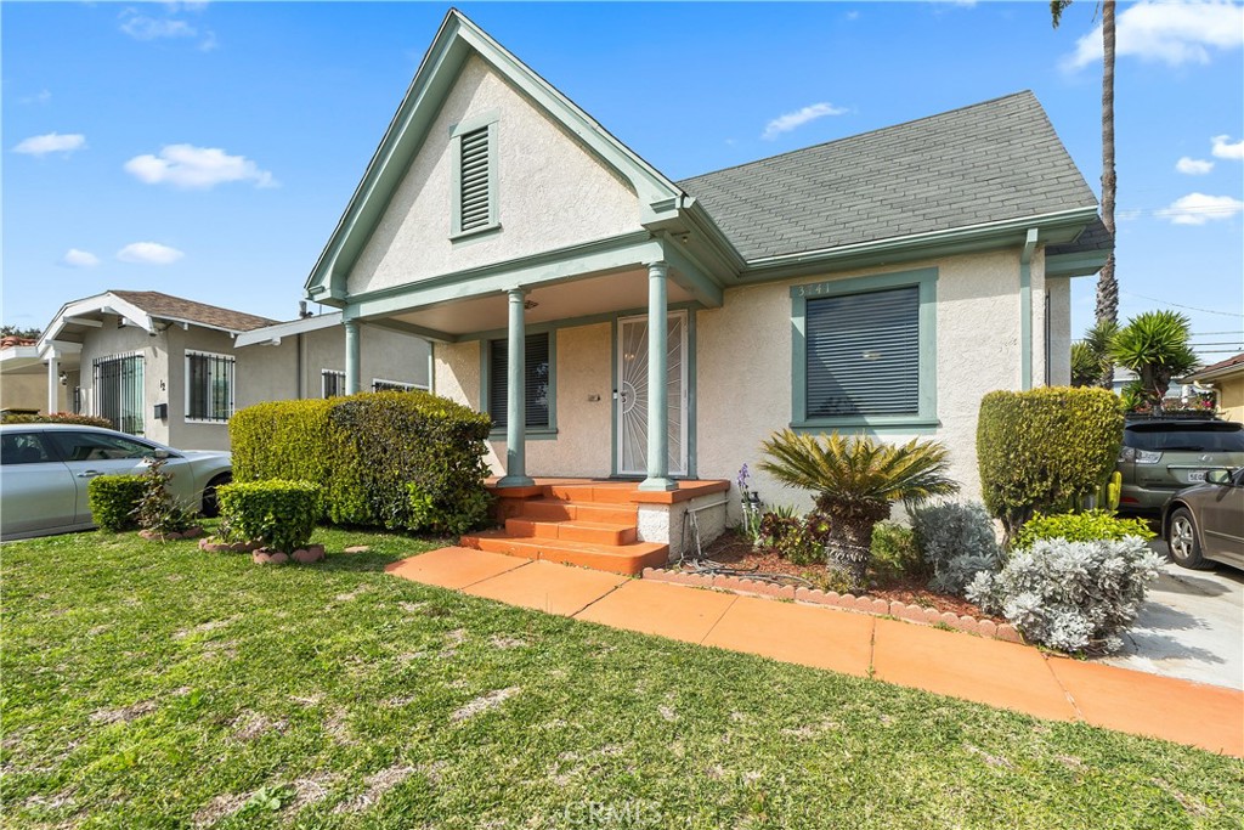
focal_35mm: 15
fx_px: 518
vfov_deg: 77.3
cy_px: 415
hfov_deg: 100.4
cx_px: 622
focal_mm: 10
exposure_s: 1/250
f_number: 10
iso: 100
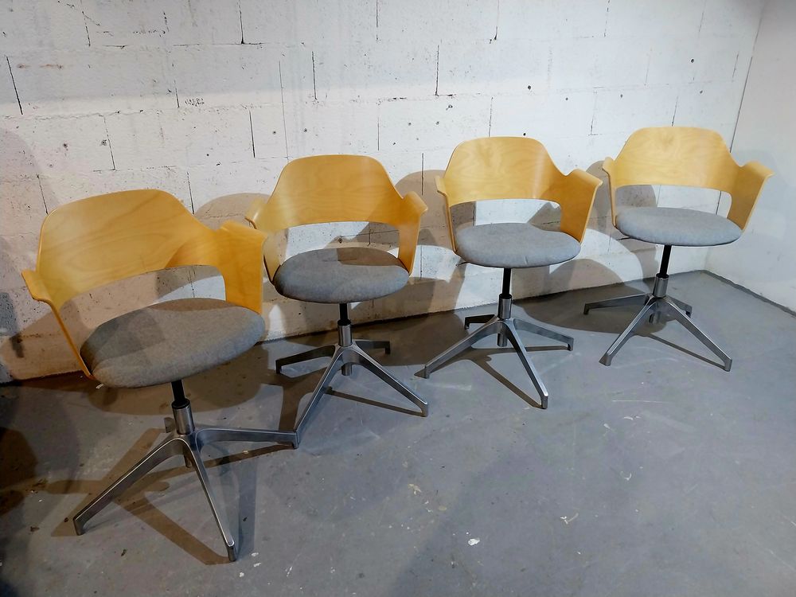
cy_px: 298
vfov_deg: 53.1
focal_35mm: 26
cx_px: 398
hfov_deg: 67.3
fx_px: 598
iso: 250
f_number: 1.8
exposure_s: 1/50
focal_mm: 4
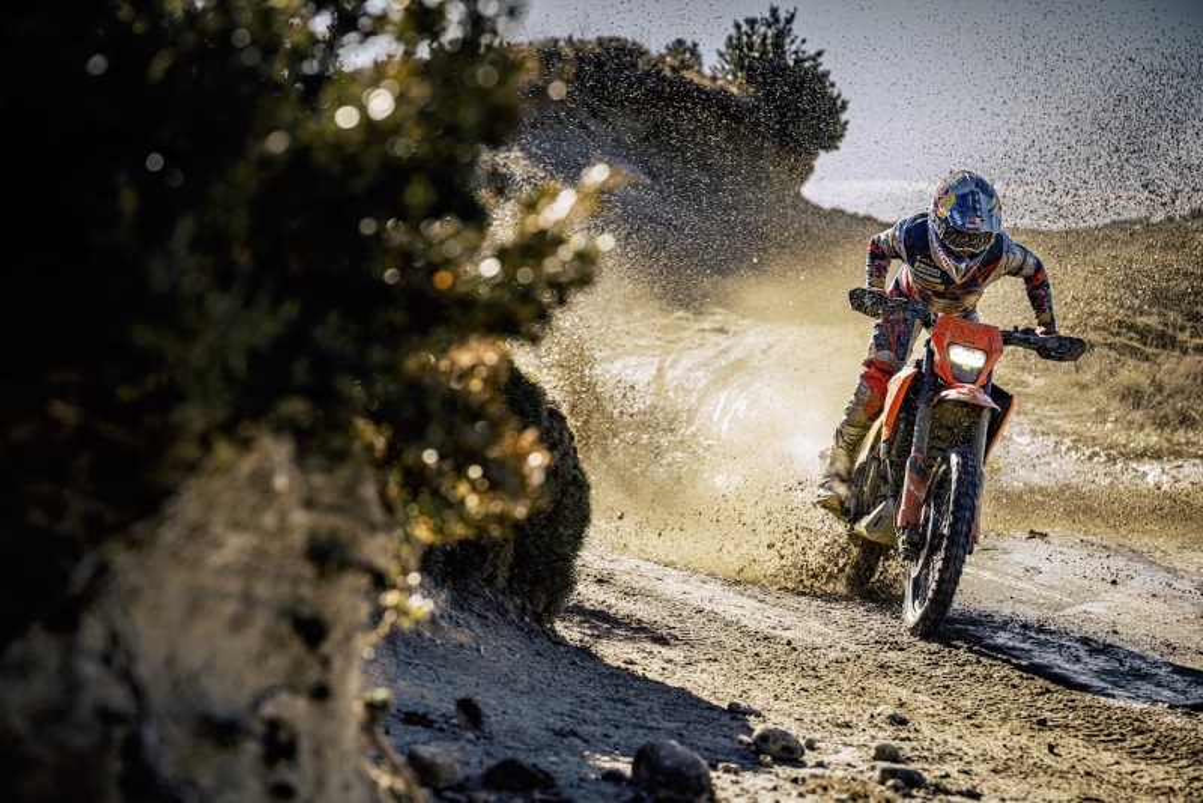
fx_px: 2340
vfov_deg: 19.5
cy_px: 402
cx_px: 602
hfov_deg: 28.8
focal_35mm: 70
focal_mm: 70
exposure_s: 1/500
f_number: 4
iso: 64
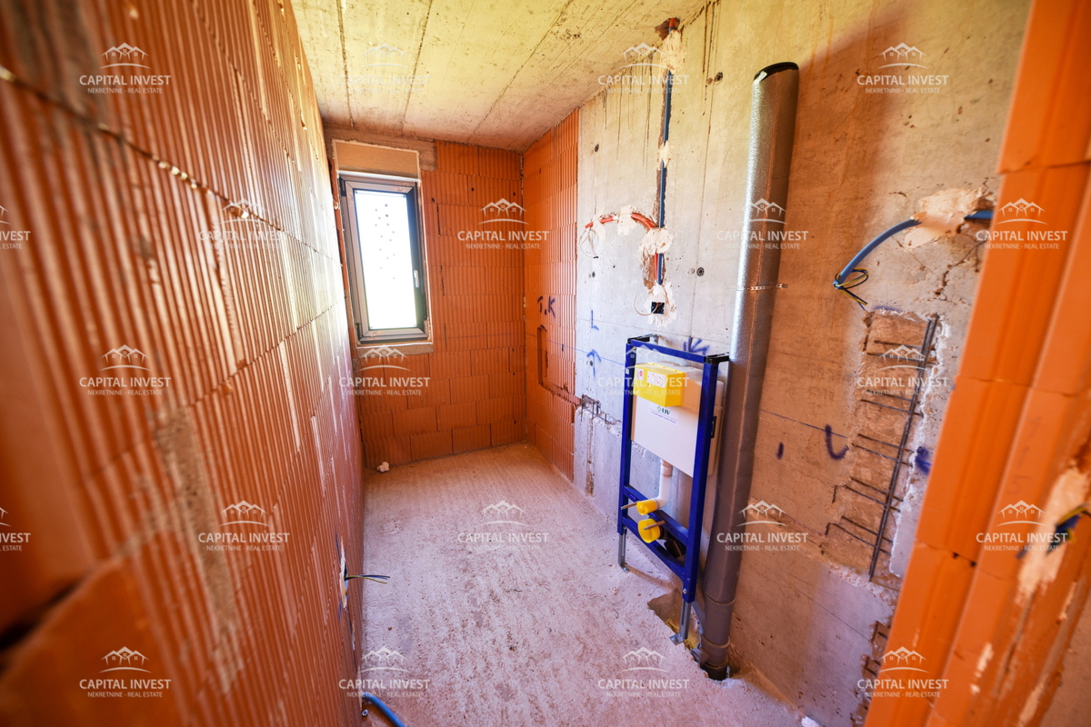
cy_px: 364
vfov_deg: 90.0
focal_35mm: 12
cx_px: 546
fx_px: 364
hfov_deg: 112.6
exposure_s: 1/13
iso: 160
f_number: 4
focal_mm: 12
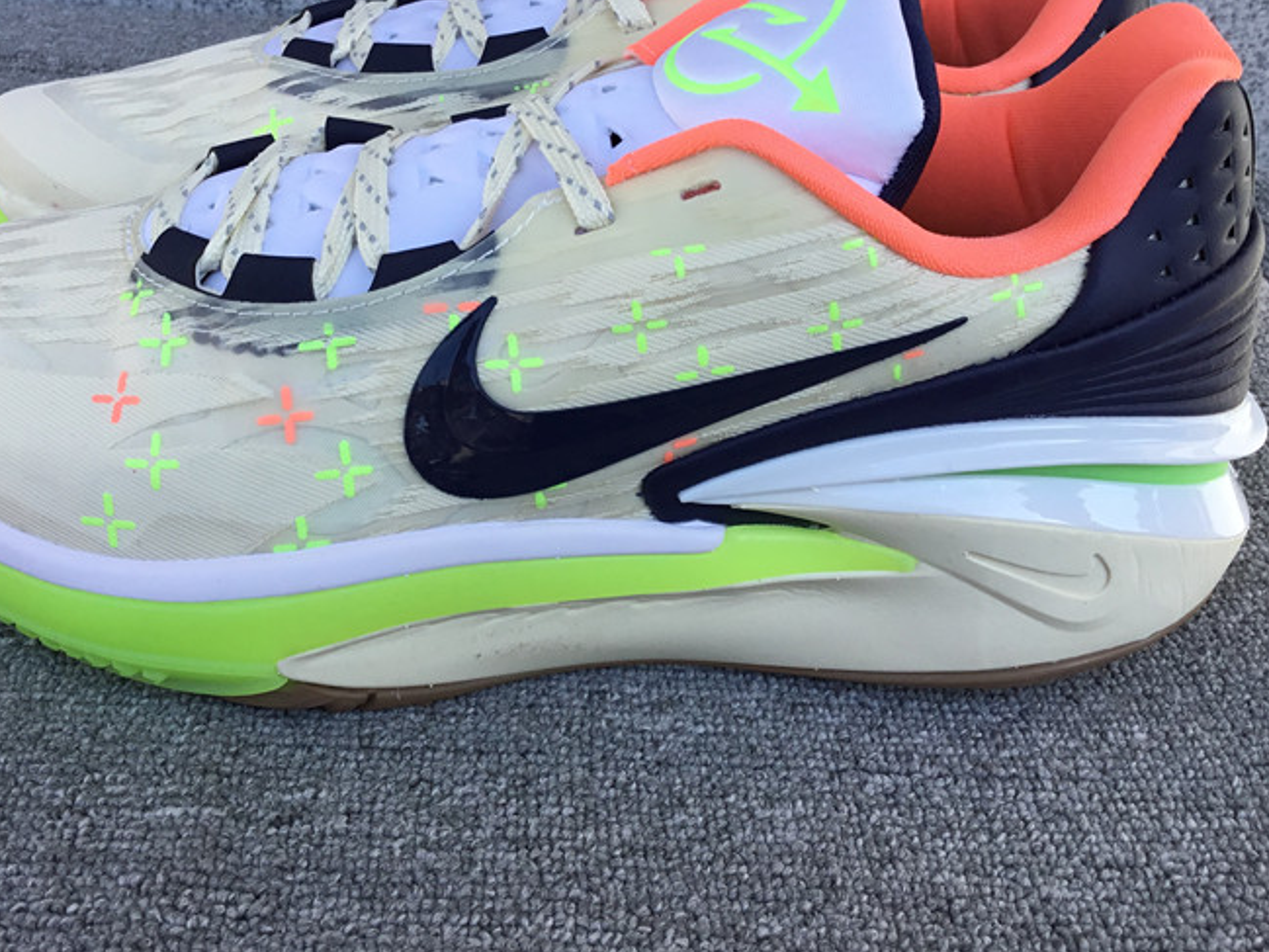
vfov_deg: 33.5
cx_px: 544
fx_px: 1577
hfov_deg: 43.7
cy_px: 363
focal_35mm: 43
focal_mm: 3.3
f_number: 2.4
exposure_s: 1/431
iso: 25
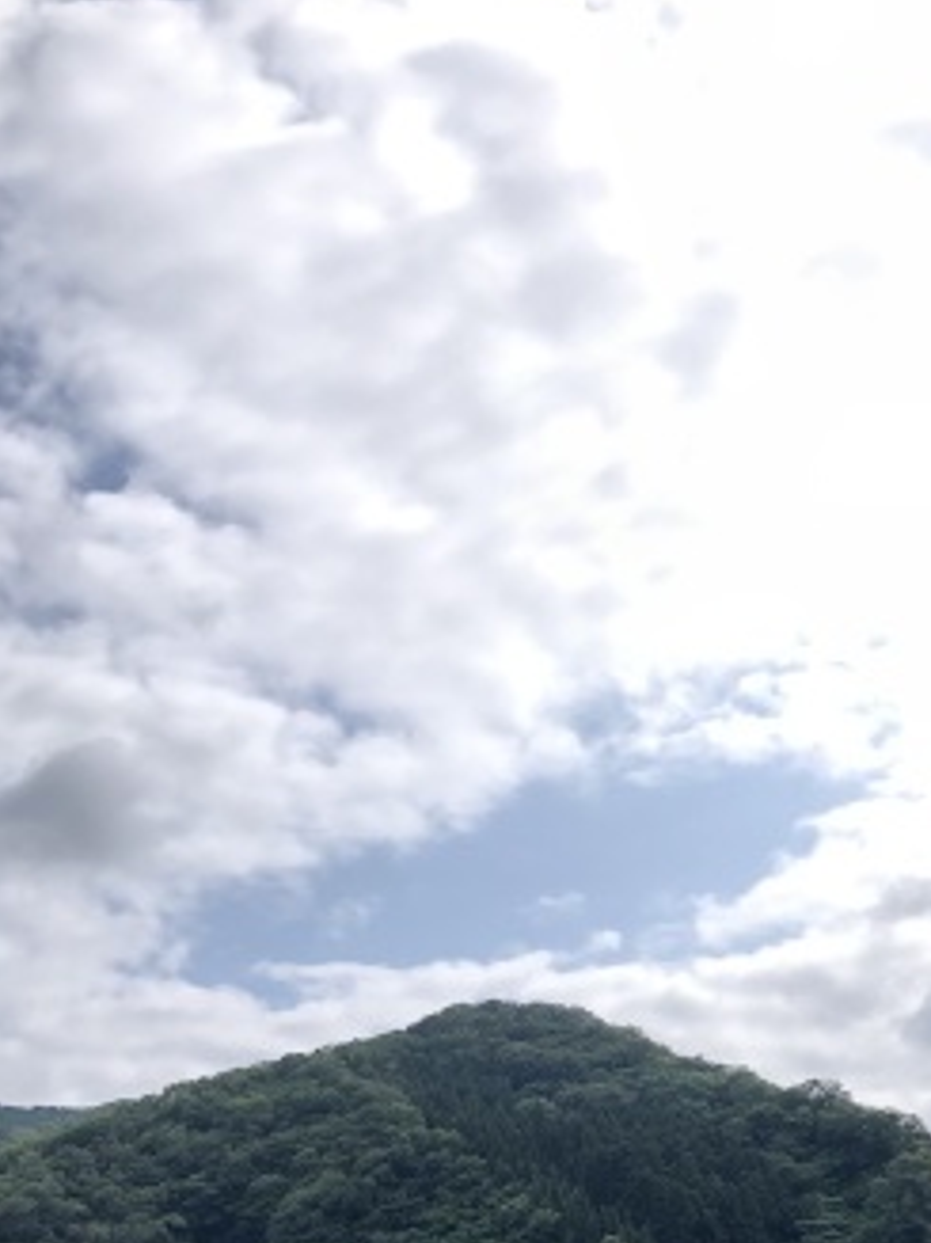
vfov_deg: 38.1
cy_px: 1011
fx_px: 1722
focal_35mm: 48
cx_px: 669
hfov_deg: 29.9
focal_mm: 3.99
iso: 20
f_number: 1.8
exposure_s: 1/649
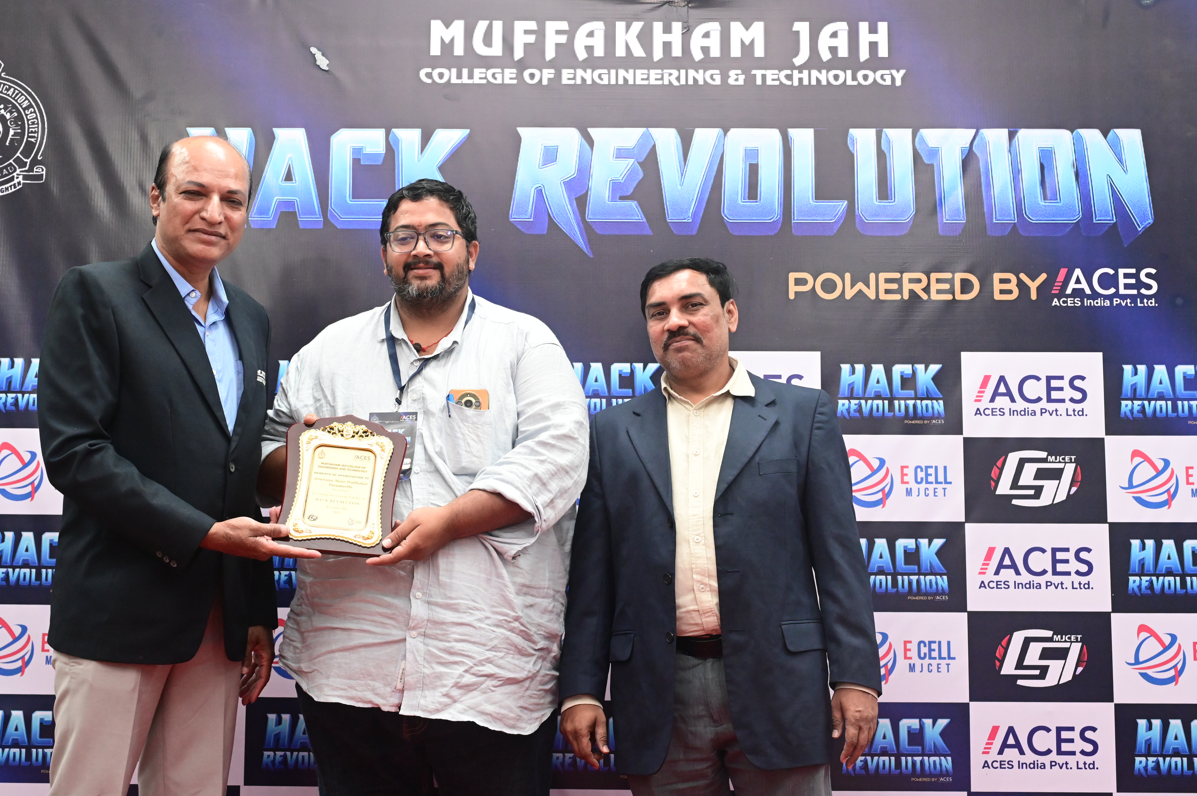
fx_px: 1595
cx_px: 598
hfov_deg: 41.1
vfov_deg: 28.0
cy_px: 398
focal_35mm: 48
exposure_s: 1/125
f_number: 7.1
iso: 6400
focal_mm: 48
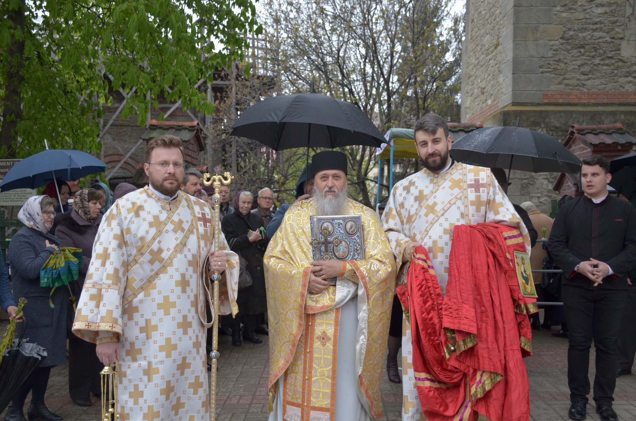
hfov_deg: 53.2
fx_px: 635
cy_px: 210
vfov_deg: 36.7
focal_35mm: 36
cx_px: 318
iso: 640
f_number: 3.8
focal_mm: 24
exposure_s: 1/250
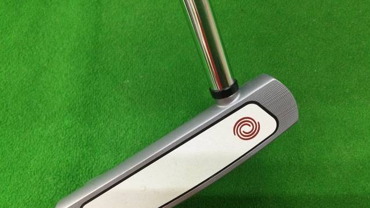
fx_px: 334
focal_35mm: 34
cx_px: 186
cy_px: 137
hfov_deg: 58.0
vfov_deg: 34.4
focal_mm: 3.3
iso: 100
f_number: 2.4
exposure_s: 1/30
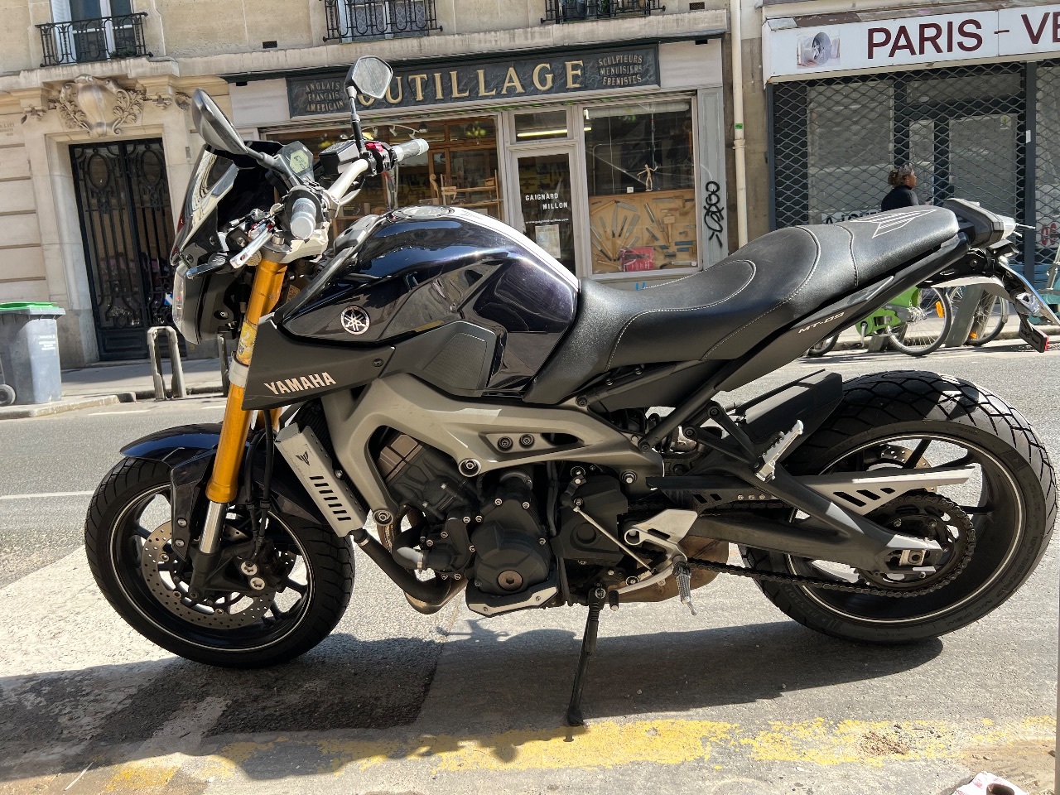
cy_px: 398
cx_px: 530
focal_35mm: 26
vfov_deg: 53.1
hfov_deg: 67.3
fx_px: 796
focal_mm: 5.7
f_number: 1.5
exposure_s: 1/558
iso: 50
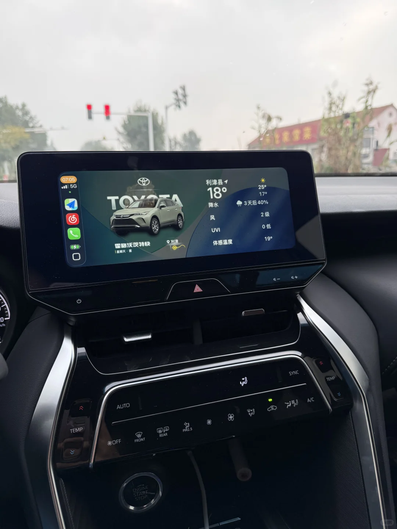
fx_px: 367
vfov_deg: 71.6
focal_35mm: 24
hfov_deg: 56.8
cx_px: 198
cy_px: 264
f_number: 1.78
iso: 100
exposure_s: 1/253
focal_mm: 6.76
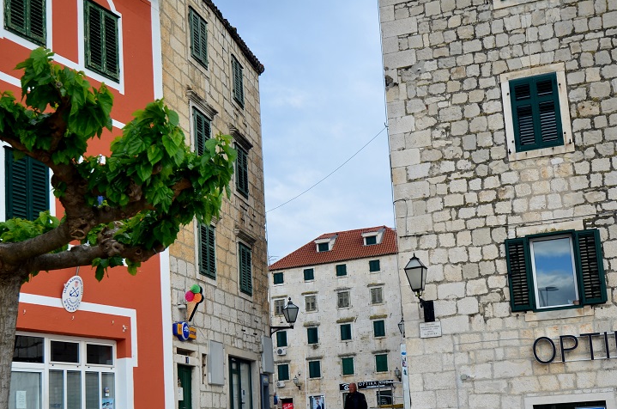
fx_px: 855
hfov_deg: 39.7
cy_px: 280
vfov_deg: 26.7
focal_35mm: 50
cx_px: 318
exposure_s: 1/320
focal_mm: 24
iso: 100
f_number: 4
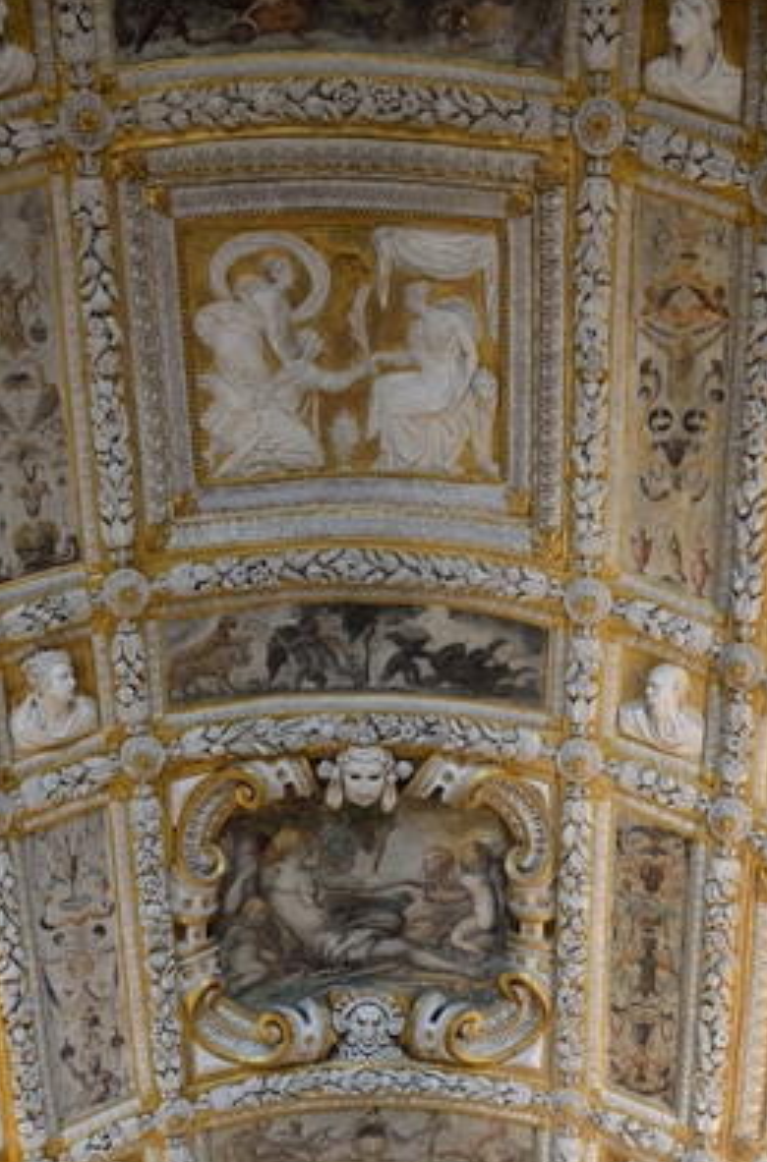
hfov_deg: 27.9
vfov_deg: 39.2
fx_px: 1545
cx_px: 397
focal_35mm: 48
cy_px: 967
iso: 280
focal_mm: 18
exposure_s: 1/30
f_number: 3.5
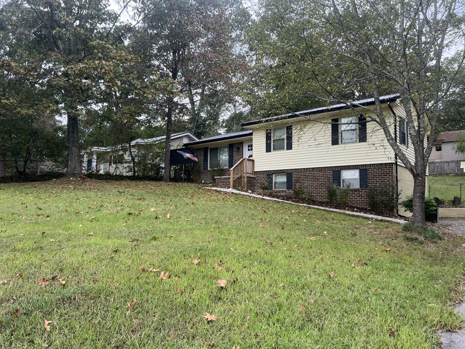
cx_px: 232
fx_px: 349
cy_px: 174
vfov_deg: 53.1
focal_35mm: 26
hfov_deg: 67.3
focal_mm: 5.7
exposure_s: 1/709
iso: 50
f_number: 1.5
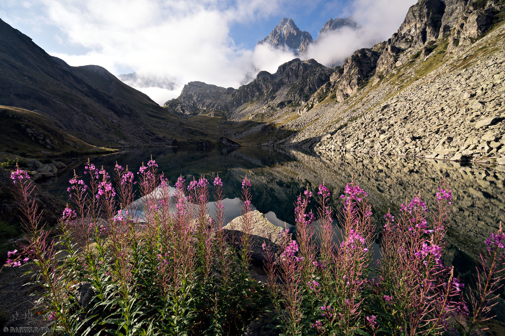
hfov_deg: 96.7
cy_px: 168
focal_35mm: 16
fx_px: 224
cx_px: 252
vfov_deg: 73.7
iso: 100
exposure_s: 1/250
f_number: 6.3
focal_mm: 16
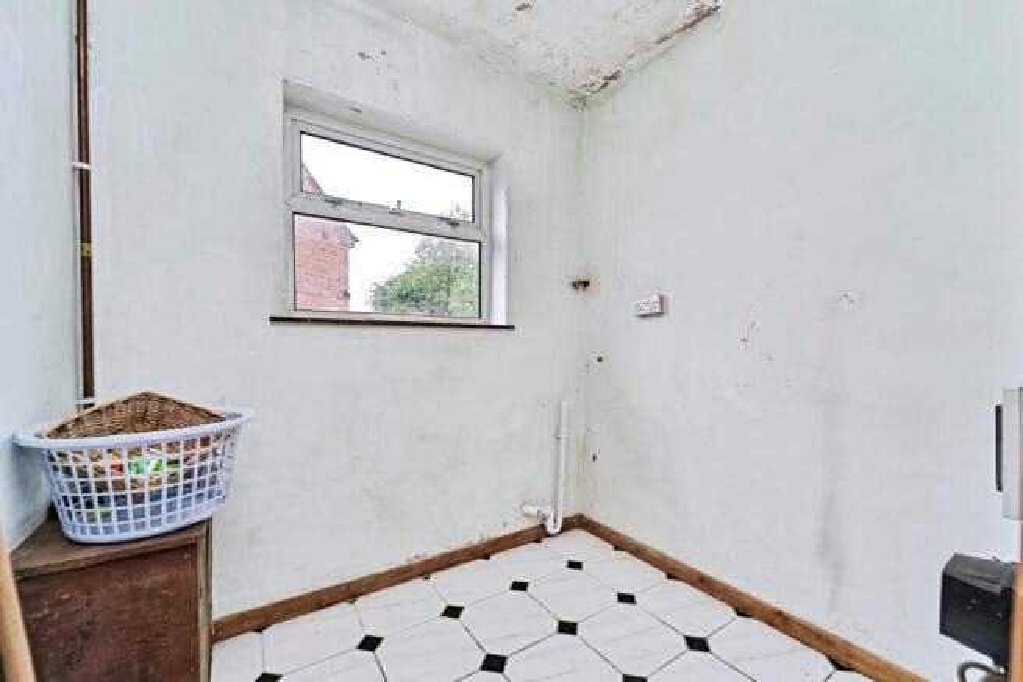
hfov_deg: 104.2
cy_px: 341
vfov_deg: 81.2
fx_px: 398
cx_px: 512
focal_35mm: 14
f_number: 8
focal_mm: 14
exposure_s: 1/100
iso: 400
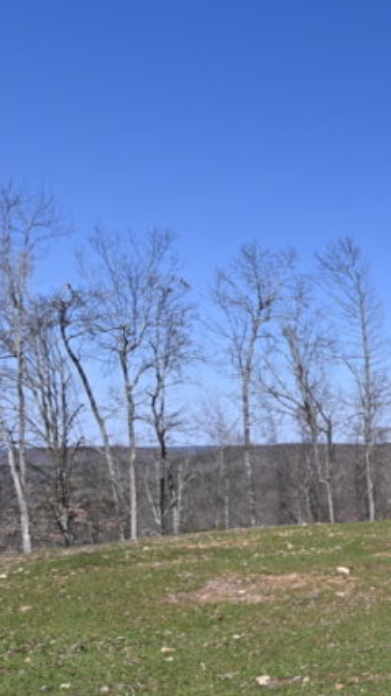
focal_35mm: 38
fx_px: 700
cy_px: 449
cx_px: 565
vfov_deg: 52.0
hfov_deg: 24.9
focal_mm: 10
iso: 100
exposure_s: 1/400
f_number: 8
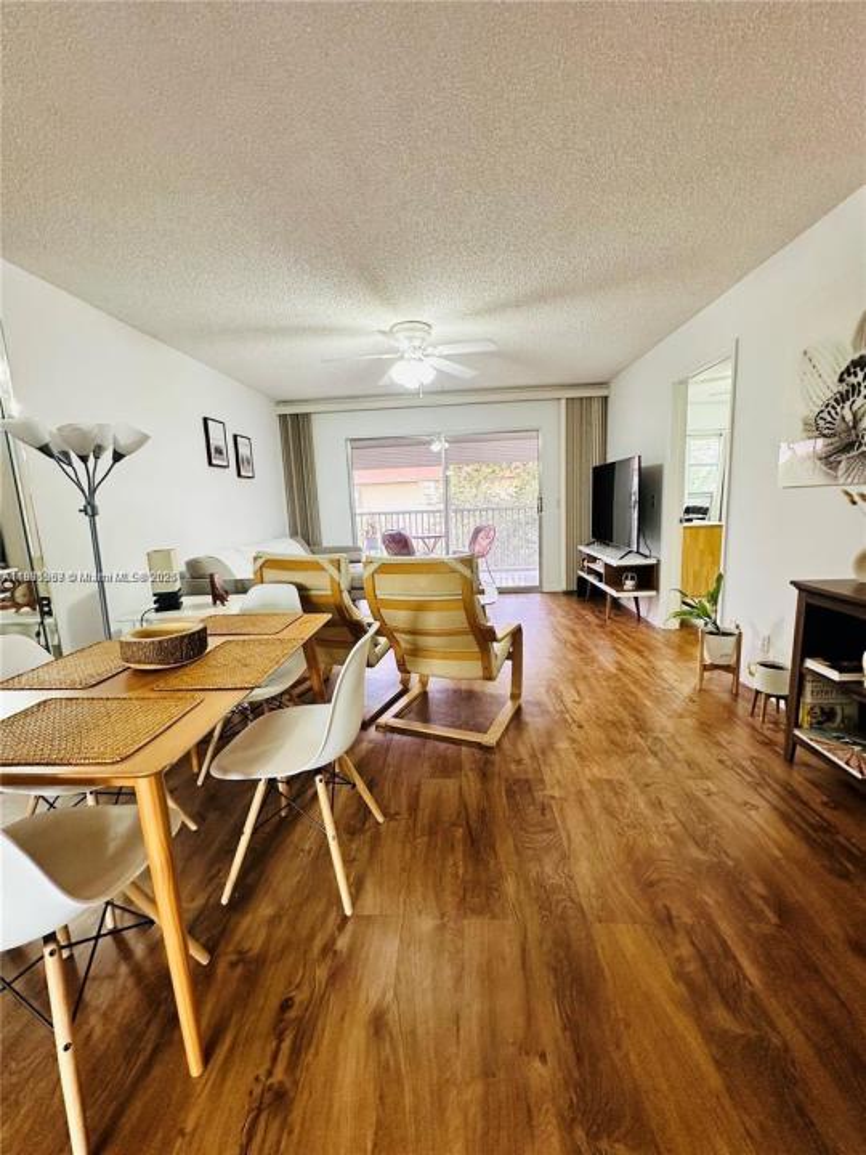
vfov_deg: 102.1
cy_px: 578
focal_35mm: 14
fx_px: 467
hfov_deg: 85.7
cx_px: 433
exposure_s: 1/60
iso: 200
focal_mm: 2.22
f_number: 2.2
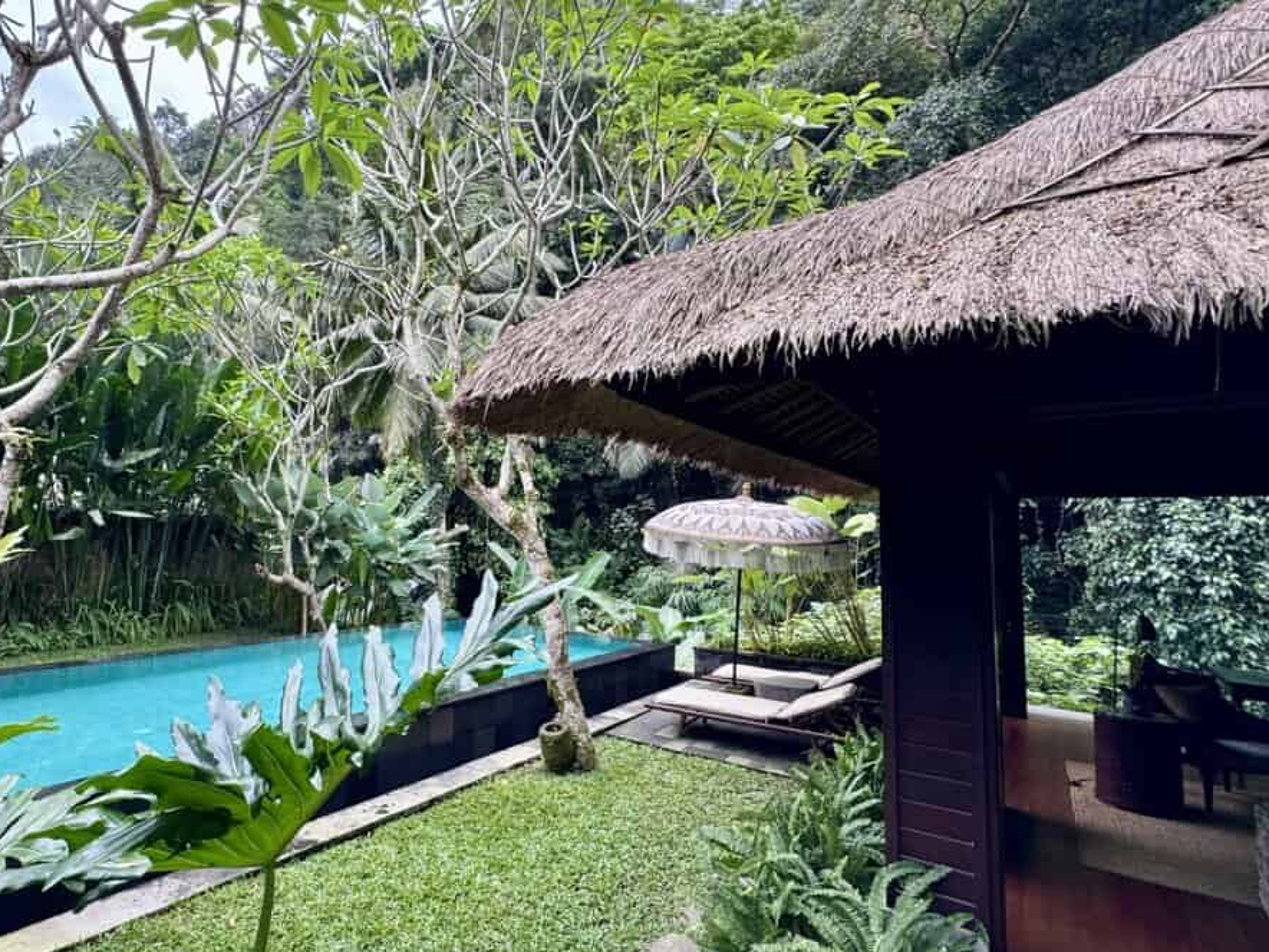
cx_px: 478
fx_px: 697
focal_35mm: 19
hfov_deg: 83.1
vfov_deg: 68.7
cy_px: 485
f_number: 2.2
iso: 40
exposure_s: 1/99
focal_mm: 2.22
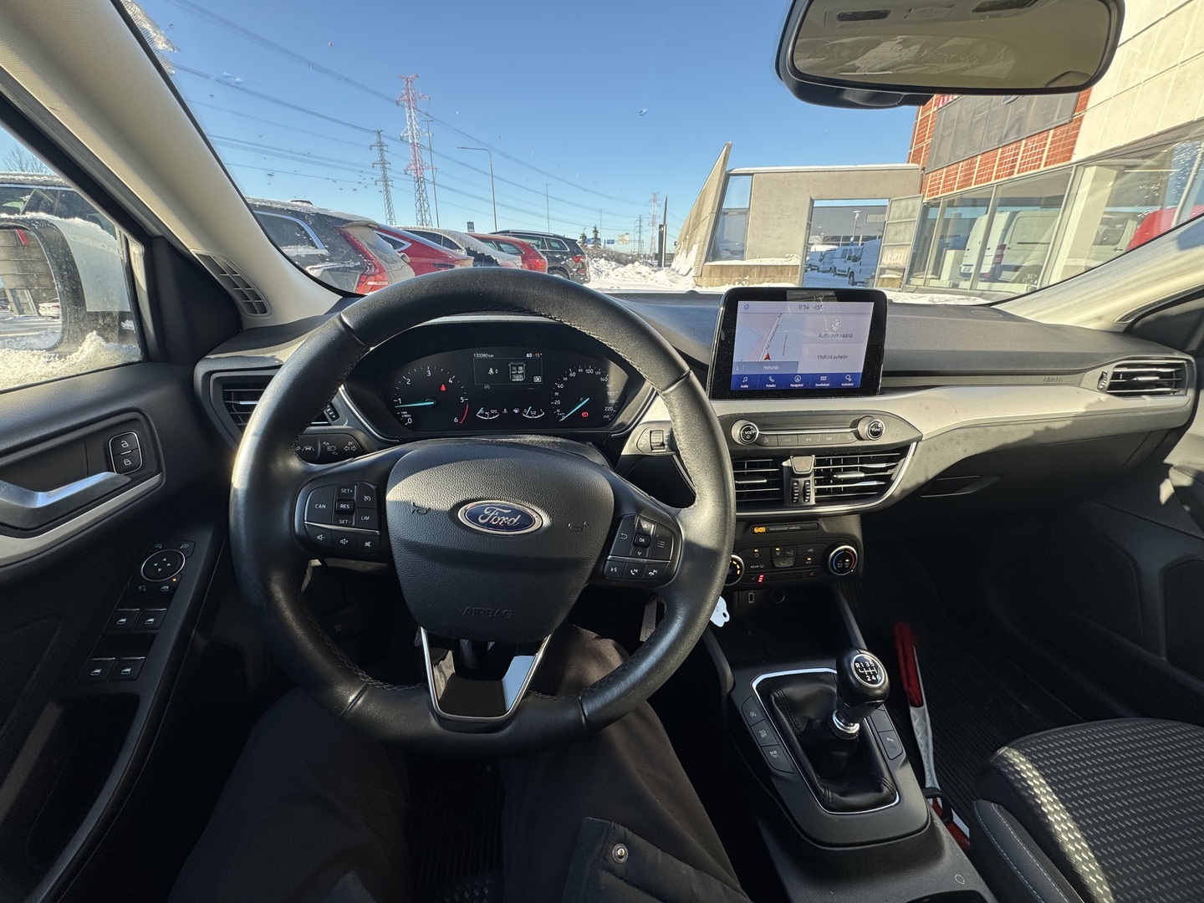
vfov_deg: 85.7
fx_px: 487
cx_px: 602
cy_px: 452
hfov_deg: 102.1
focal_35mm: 14
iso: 40
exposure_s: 1/159
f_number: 2.2
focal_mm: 2.22
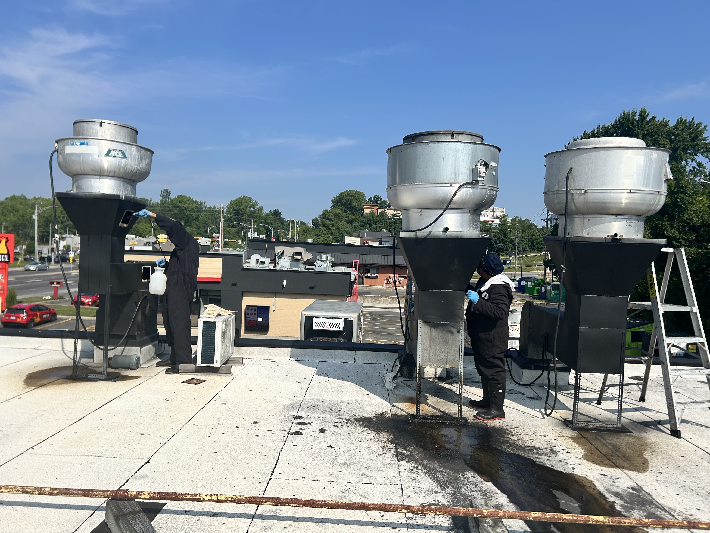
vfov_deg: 53.1
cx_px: 355
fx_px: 533
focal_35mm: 26
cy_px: 266
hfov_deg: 67.3
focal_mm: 5.7
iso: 50
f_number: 1.5
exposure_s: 1/6579
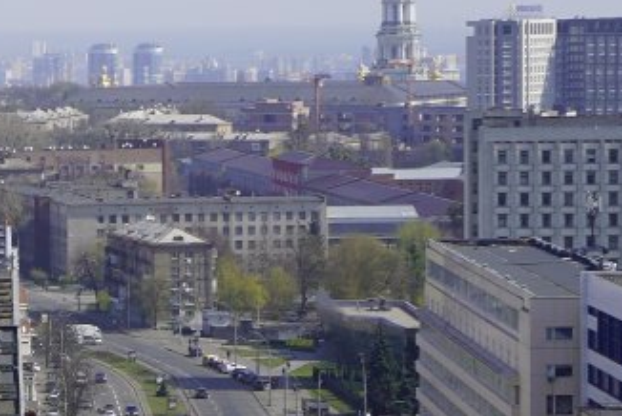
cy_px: 247
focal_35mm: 201
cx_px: -698
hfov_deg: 9.4
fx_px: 3476
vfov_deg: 6.8
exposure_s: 1/160
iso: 100
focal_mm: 41
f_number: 10
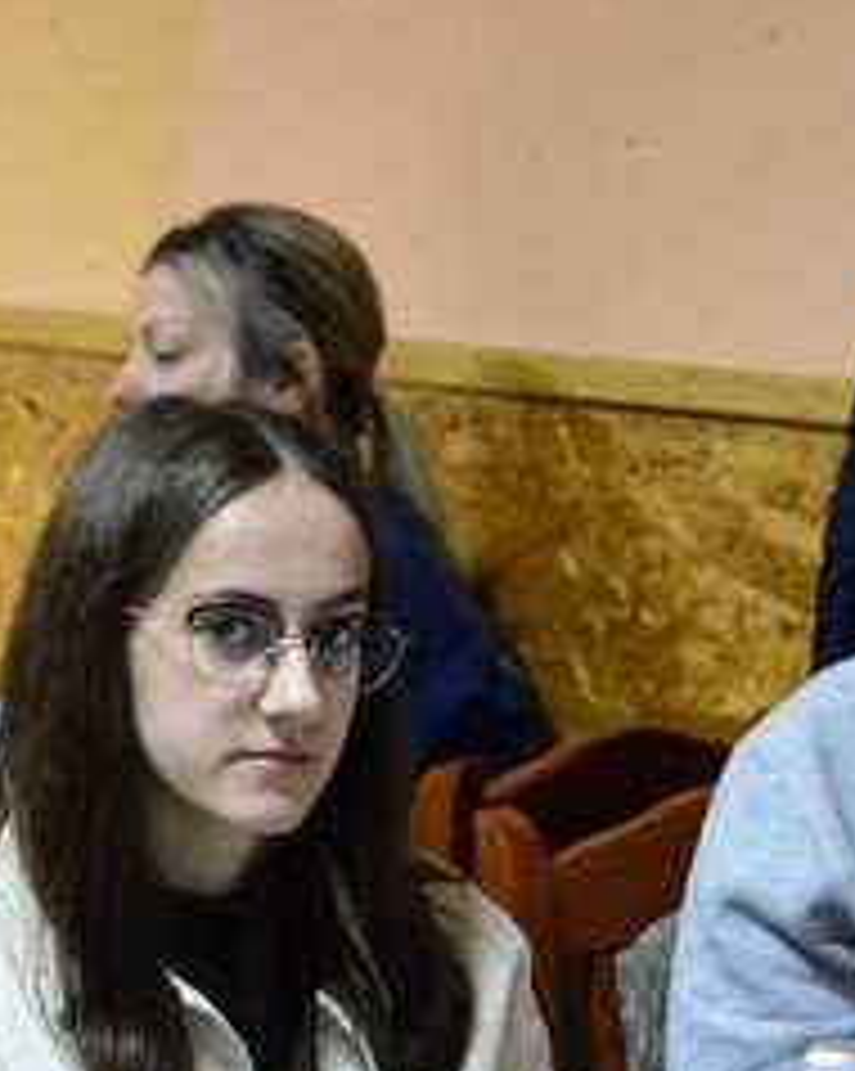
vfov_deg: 15.2
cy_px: 810
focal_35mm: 126
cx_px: -292
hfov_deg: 11.9
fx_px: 3991
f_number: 4
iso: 6400
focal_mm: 38
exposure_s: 1/100
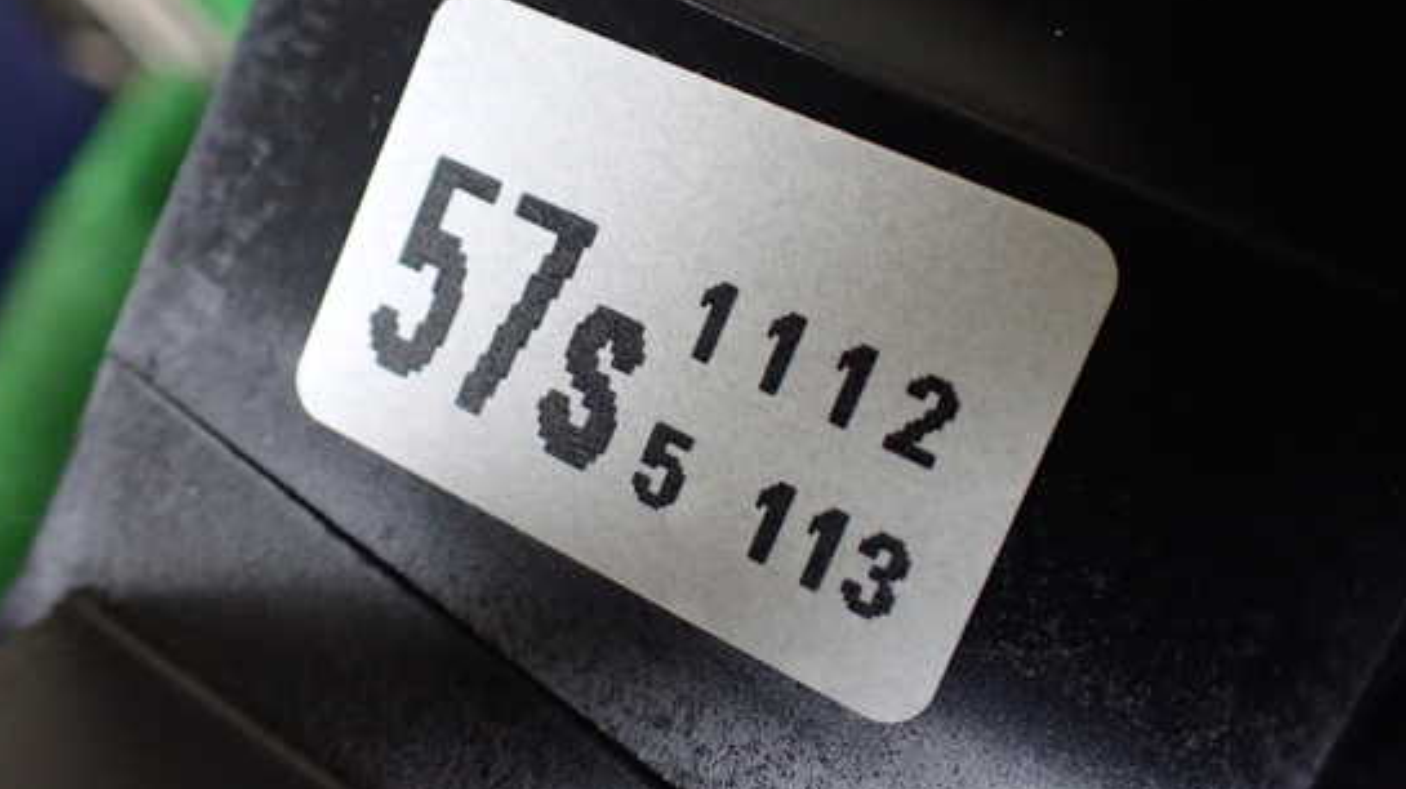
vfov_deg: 32.6
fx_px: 1342
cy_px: 291
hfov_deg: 55.3
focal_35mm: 36
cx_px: 666
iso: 800
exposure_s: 1/60
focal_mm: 5.4
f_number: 2.3
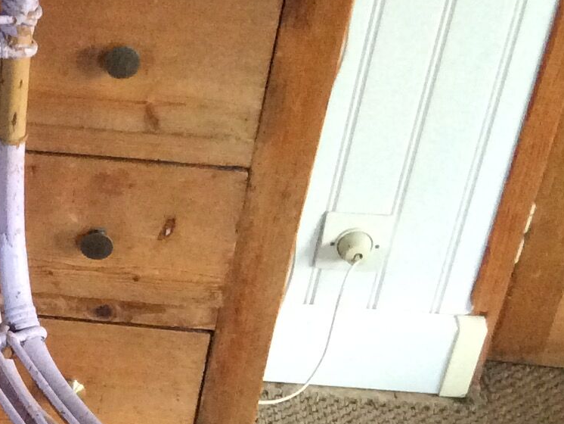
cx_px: -225
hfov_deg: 16.5
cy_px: 399
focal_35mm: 111
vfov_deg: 13.2
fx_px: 1809
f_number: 2.4
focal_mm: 3.3
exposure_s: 1/25
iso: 250
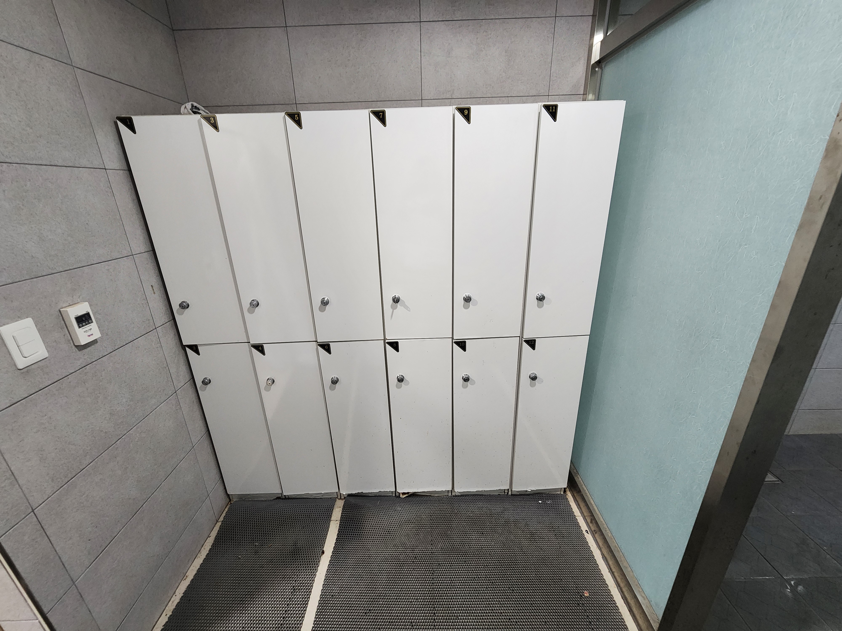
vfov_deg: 89.9
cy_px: 316
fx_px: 316
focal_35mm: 13
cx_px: 421
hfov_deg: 106.2
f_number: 2.2
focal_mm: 2.2
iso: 320
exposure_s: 1/30
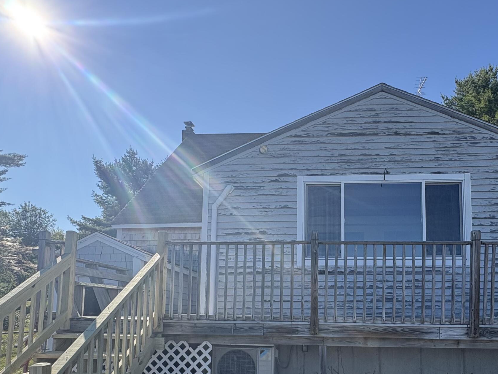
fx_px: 360
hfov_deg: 68.5
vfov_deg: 52.6
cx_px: 305
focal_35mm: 25
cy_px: 278
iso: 64
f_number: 2.2
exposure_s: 1/1420
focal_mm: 2.22
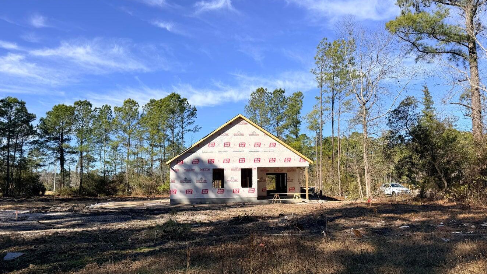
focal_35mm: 27
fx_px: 349
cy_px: 157
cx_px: 248
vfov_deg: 42.8
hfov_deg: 69.8
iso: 80
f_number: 1.78
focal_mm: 6.76
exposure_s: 1/3584
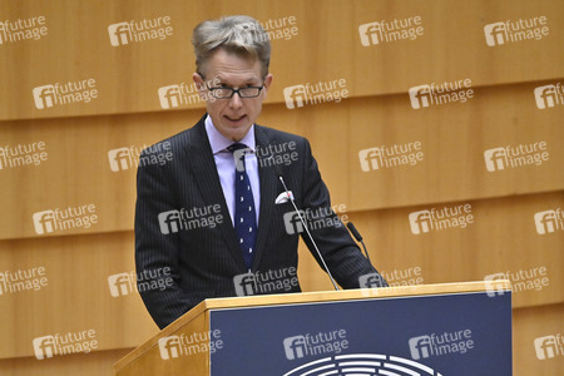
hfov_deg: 3.4
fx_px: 9399
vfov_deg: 2.3
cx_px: 282
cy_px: 188
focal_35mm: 600
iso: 5000
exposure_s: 1/640
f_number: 6.3
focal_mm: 600
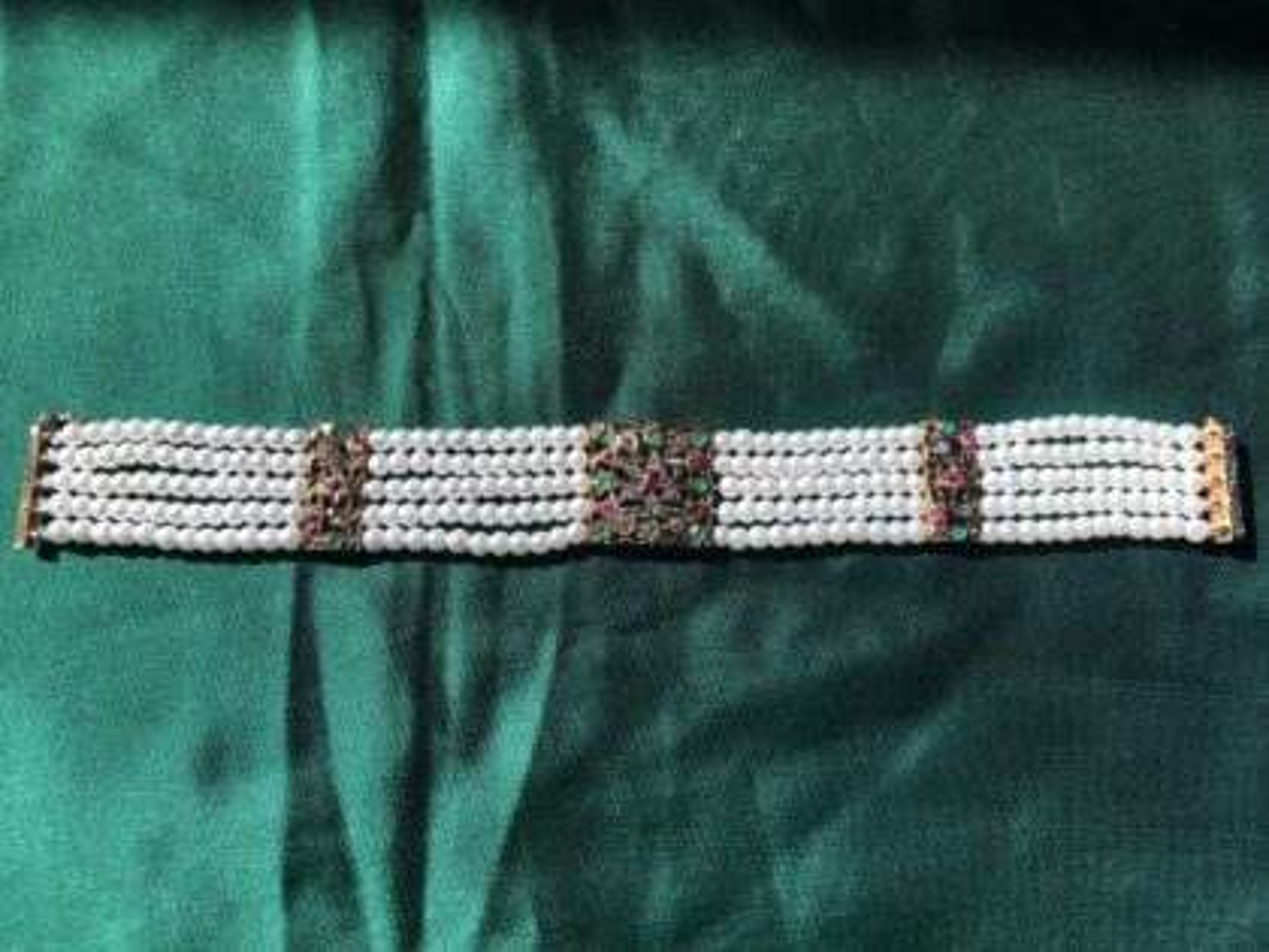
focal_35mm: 28
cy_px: 476
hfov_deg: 63.4
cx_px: 634
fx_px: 1026
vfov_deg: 49.7
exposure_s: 1/120
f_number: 1.8
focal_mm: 3.99
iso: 32
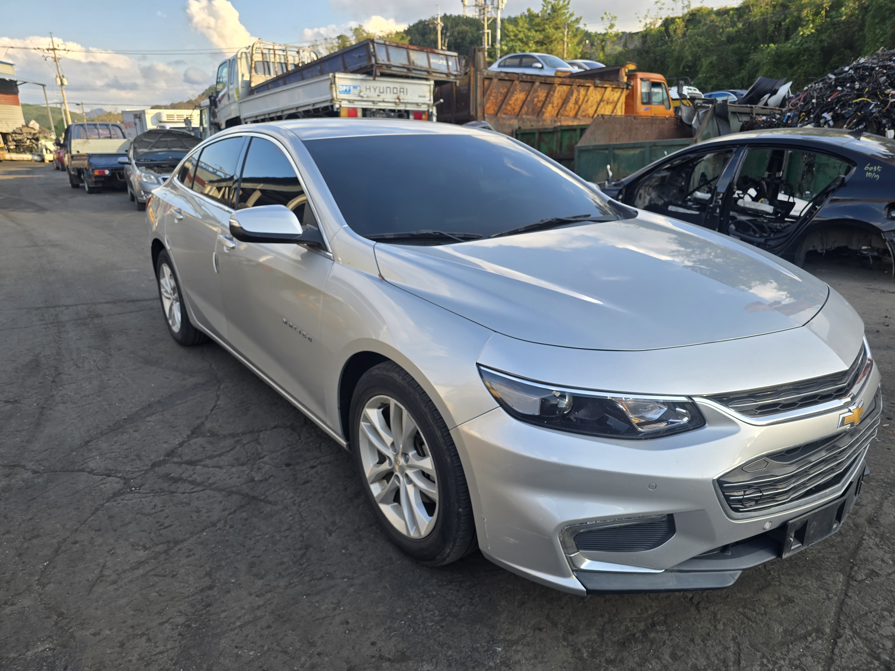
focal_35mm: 23
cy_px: 336
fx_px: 595
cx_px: 448
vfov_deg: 58.9
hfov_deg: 73.9
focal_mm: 6.3
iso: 12
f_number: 1.7
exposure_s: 1/196
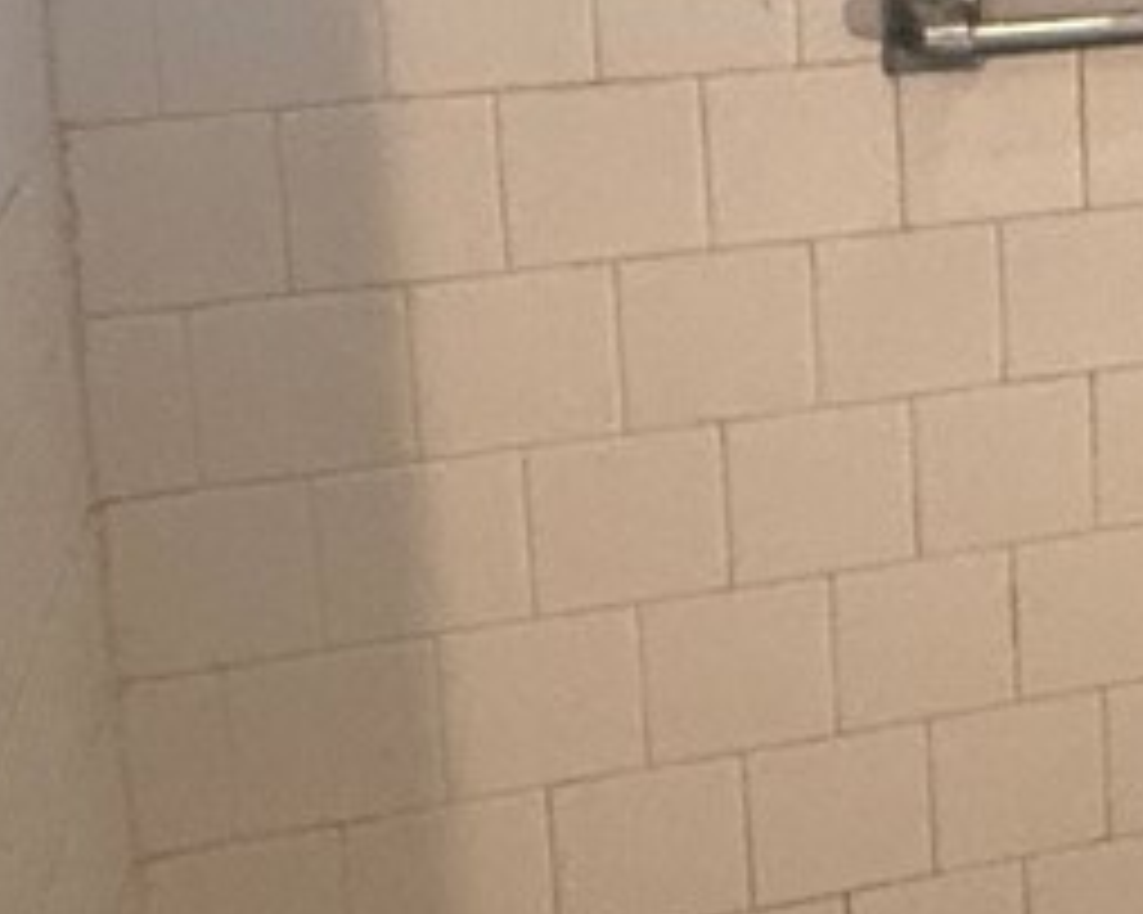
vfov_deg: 17.2
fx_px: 2908
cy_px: -117
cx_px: 1994
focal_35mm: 86
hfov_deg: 18.1
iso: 500
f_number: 2.2
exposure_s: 1/60
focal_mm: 2.22
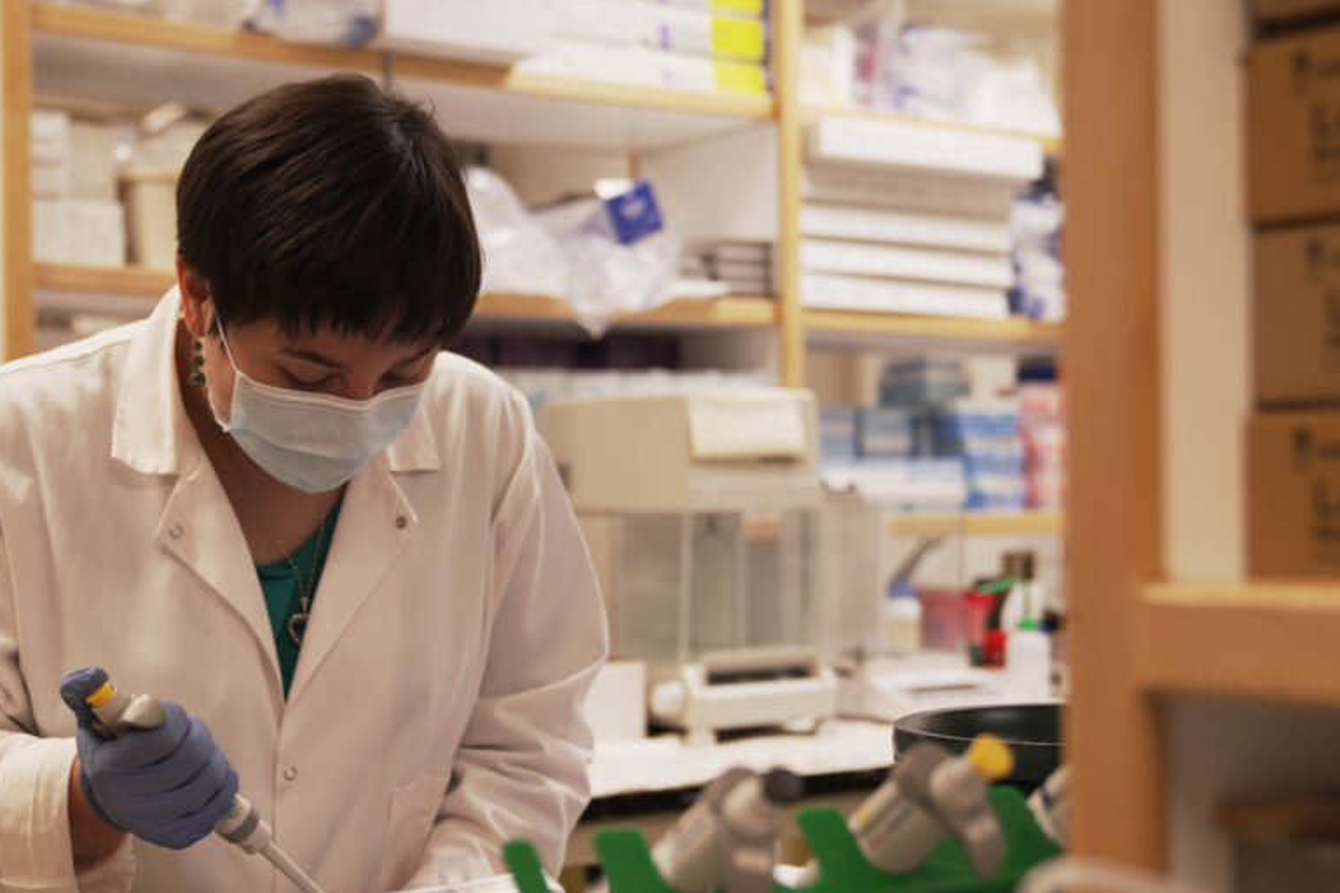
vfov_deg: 24.6
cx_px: 680
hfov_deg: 36.2
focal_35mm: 55
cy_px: 512
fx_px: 2047
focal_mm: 41
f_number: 2.8
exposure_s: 1/50
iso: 160
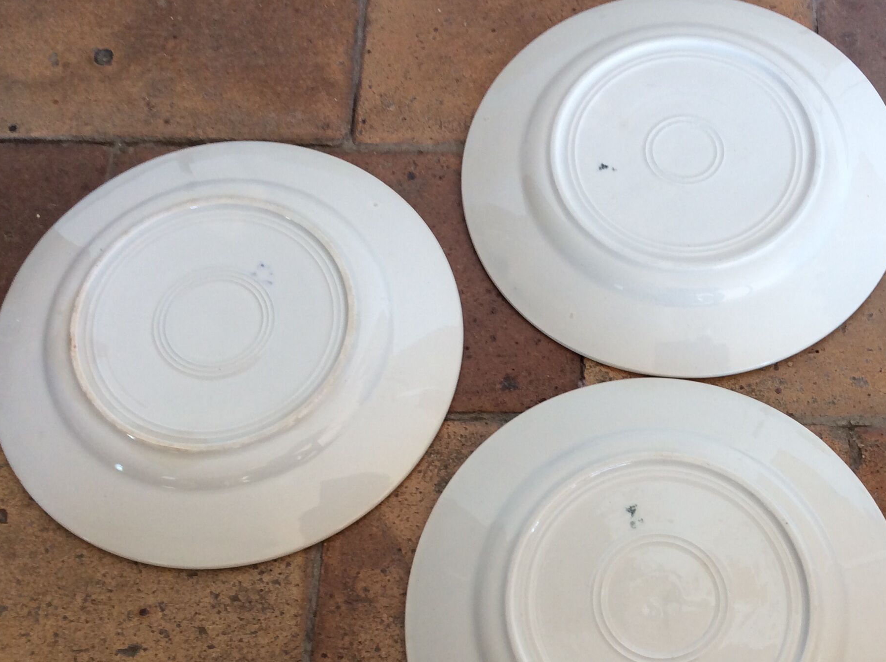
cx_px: 569
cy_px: 442
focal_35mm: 46
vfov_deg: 31.2
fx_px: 1176
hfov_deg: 40.9
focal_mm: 3.3
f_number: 2.4
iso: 32
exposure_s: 1/50
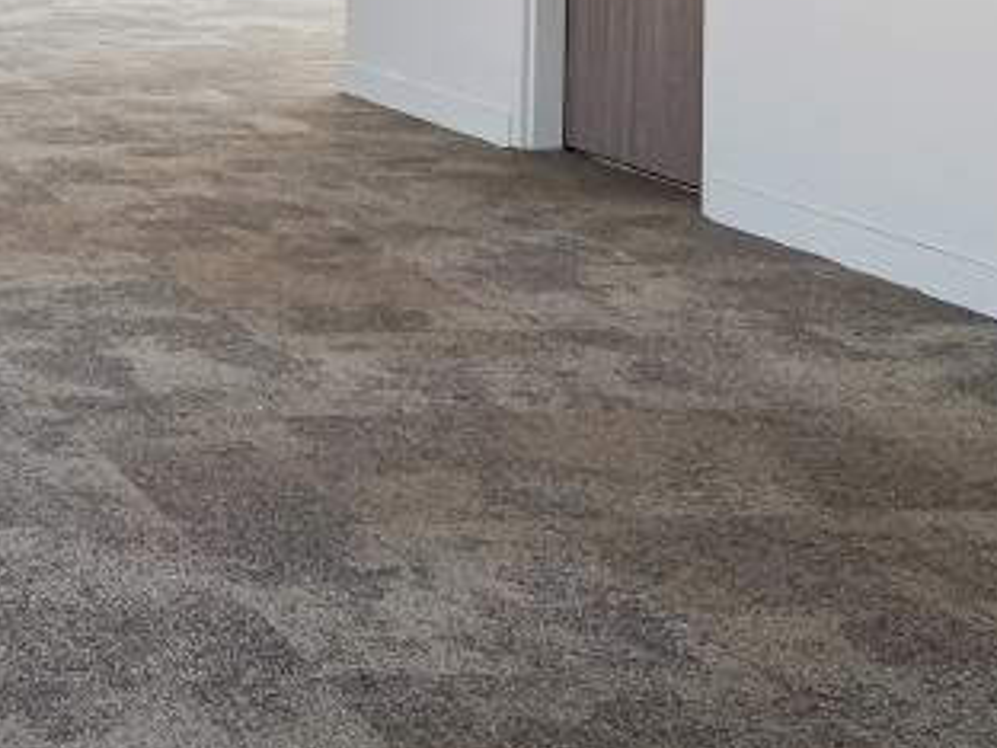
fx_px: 2045
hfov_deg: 21.7
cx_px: -591
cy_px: -376
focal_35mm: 71
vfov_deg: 18.4
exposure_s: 1/20
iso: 200
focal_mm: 12
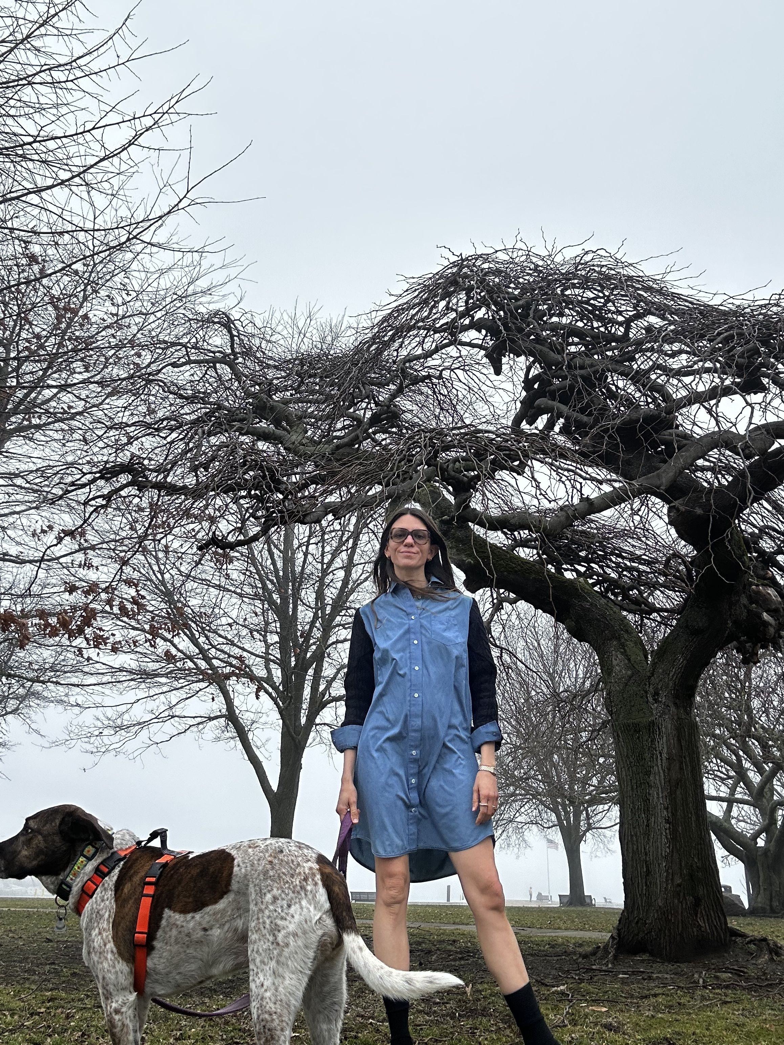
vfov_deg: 60.0
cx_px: 392
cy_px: 522
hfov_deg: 46.8
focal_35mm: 30
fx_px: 906
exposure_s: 1/349
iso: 25
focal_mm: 2.69
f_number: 1.9
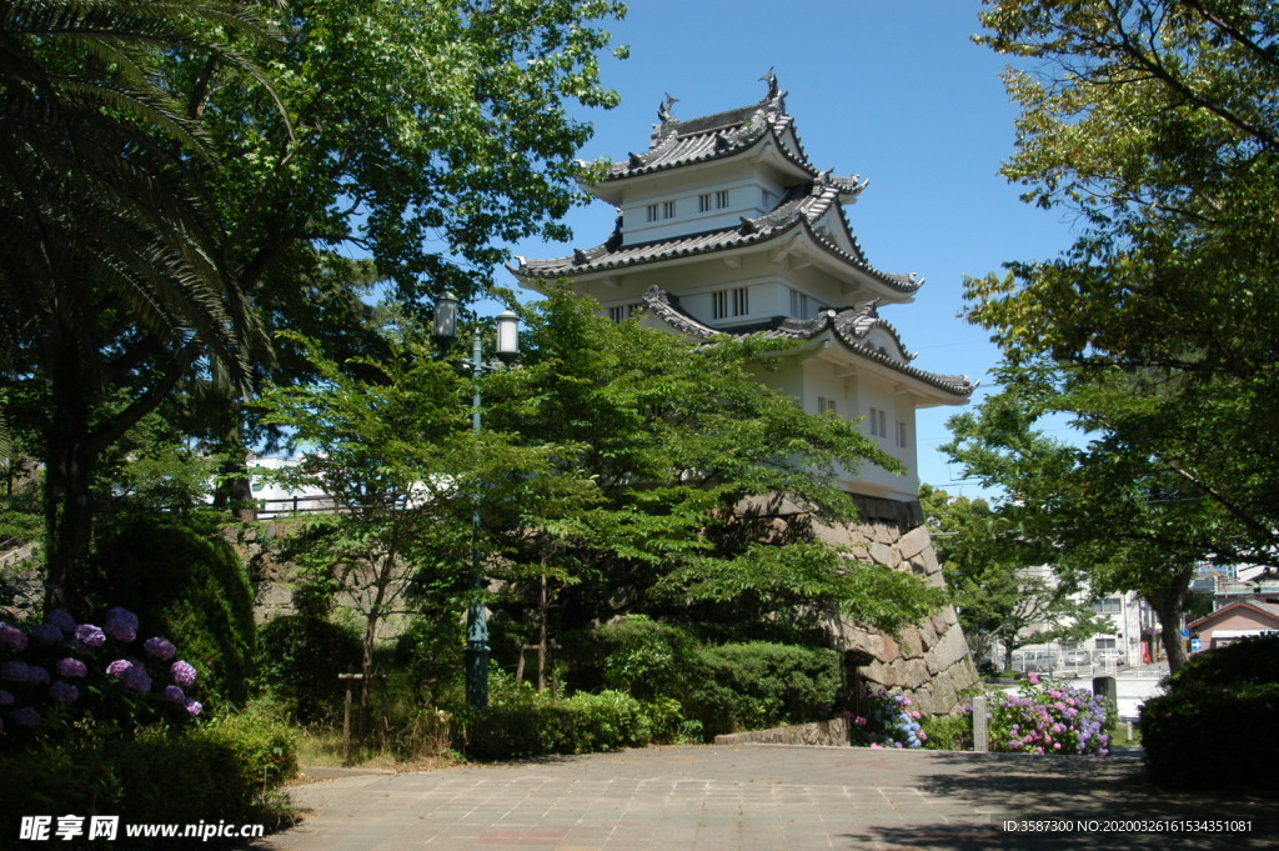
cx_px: 640
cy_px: 426
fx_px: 1278
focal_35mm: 36
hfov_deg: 53.2
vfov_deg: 36.8
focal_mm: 24
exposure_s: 1/250
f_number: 8
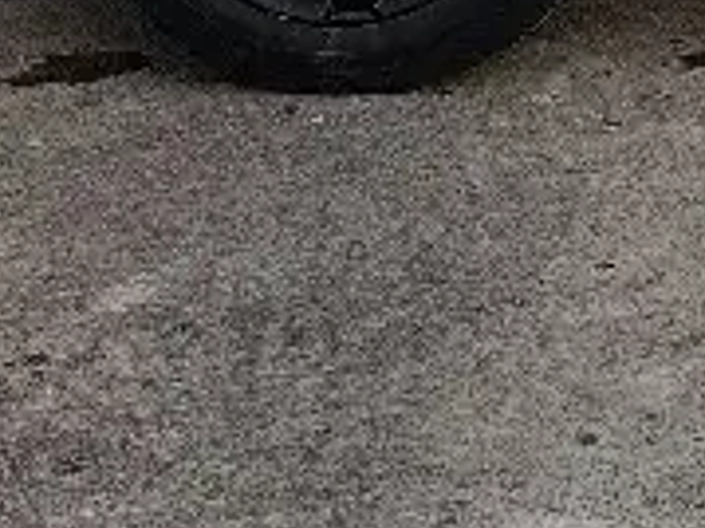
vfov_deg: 10.0
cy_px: -630
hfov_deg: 12.6
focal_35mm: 134
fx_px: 2727
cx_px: 1497
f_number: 1.75
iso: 100
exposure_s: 1/244
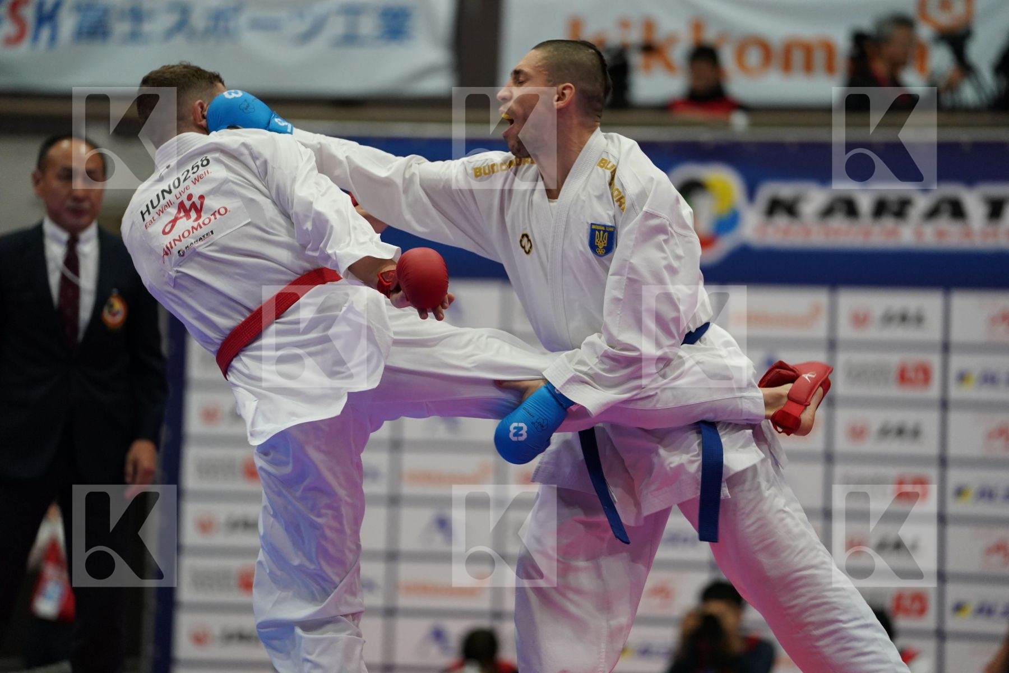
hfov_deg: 10.3
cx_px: 504
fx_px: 5605
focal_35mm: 200
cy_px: 336
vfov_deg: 6.9
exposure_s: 1/1000
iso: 2500
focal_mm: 200
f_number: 2.8
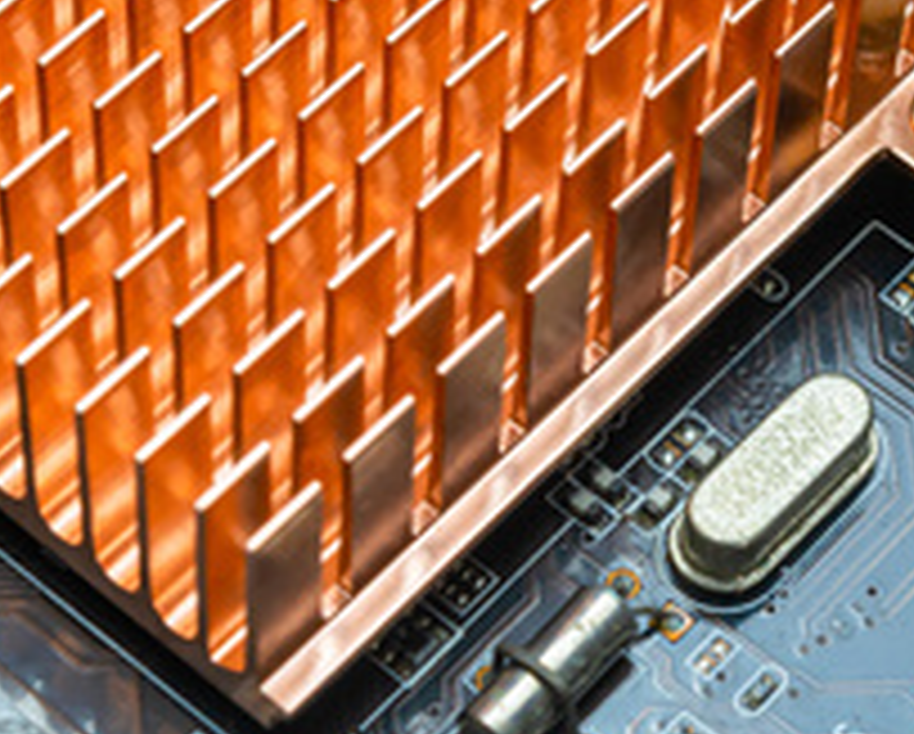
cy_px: 88
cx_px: 486
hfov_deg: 11.6
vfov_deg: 9.3
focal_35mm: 166
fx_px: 4497
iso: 500
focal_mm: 48
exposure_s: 1/25
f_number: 14
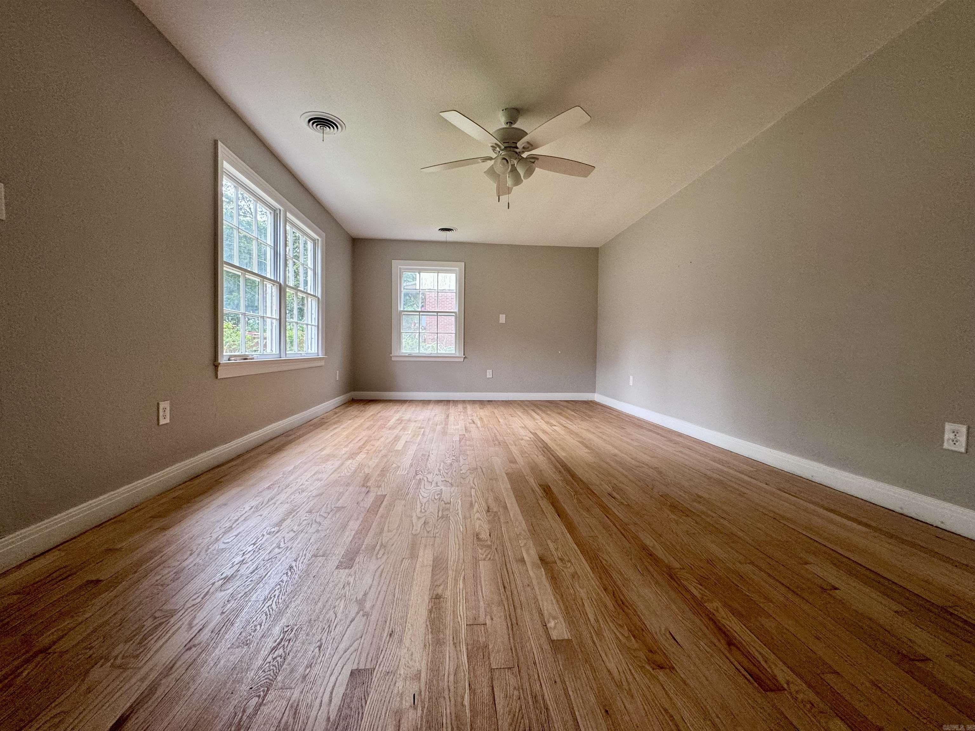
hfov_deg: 102.1
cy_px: 366
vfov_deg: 85.7
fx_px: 394
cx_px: 488
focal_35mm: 14
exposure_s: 1/120
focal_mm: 2.22
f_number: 2.2
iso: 160
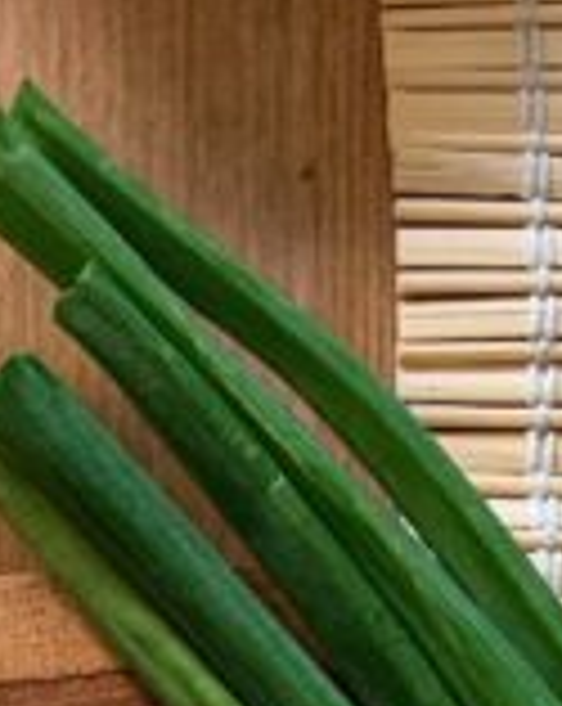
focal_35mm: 166
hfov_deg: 9.1
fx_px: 3461
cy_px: 1057
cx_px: -243
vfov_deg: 11.2
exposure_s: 1/121
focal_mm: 4.25
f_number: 1.8
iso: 100
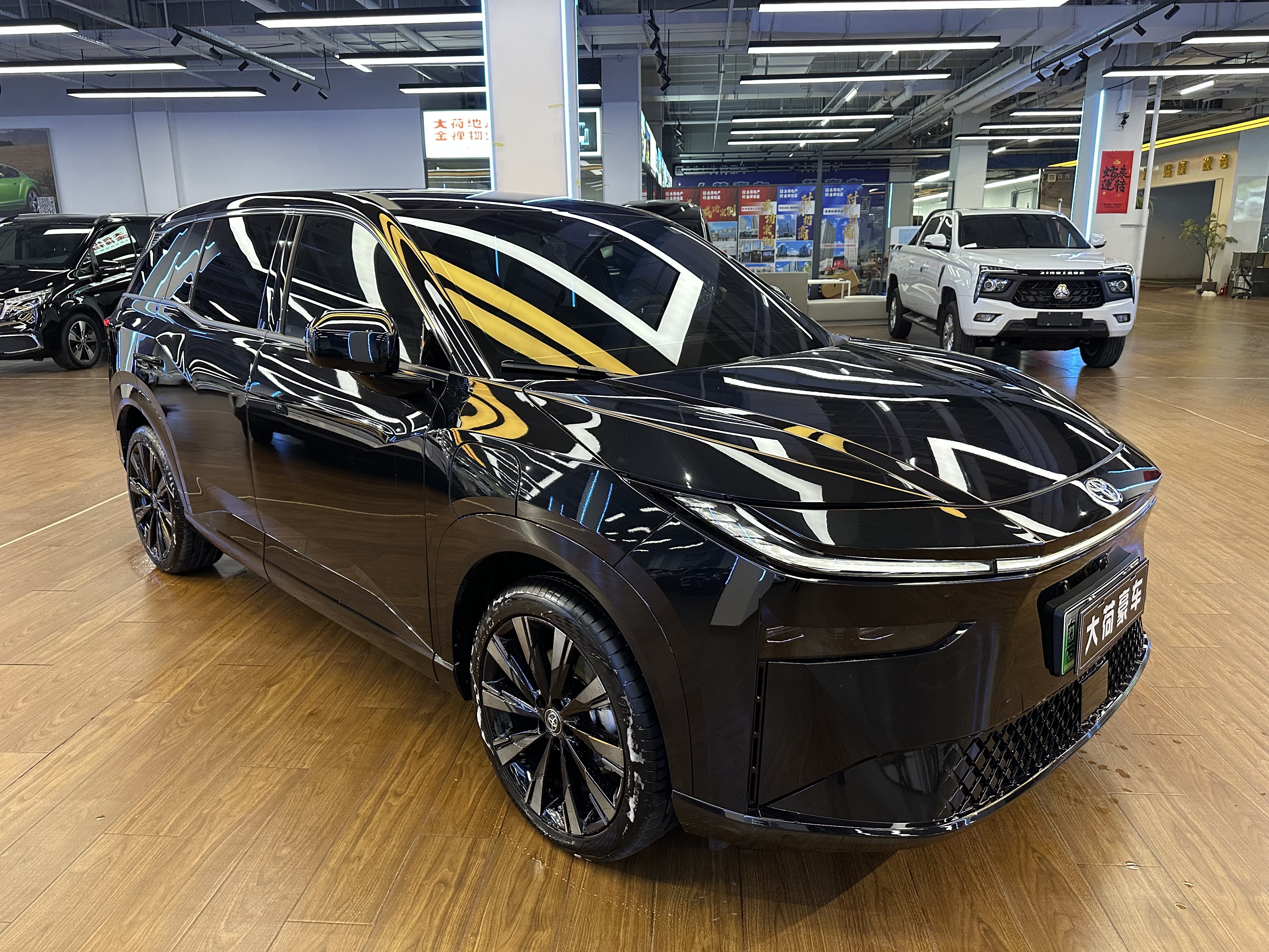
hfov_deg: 71.6
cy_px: 476
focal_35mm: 24
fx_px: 880
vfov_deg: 56.8
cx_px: 634
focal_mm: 6.86
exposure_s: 1/60
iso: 320
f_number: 1.78
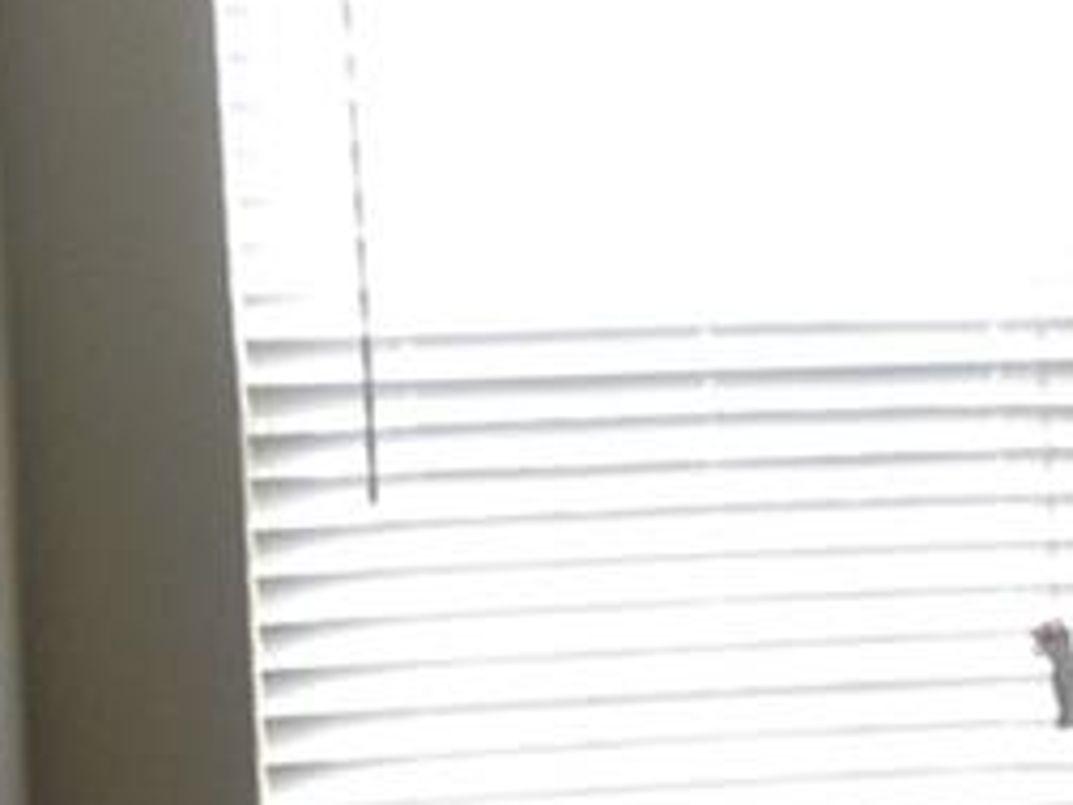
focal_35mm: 134
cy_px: 507
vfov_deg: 11.1
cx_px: 1405
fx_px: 4154
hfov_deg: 14.1
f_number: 2.4
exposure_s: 1/24
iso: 40
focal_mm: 3.3
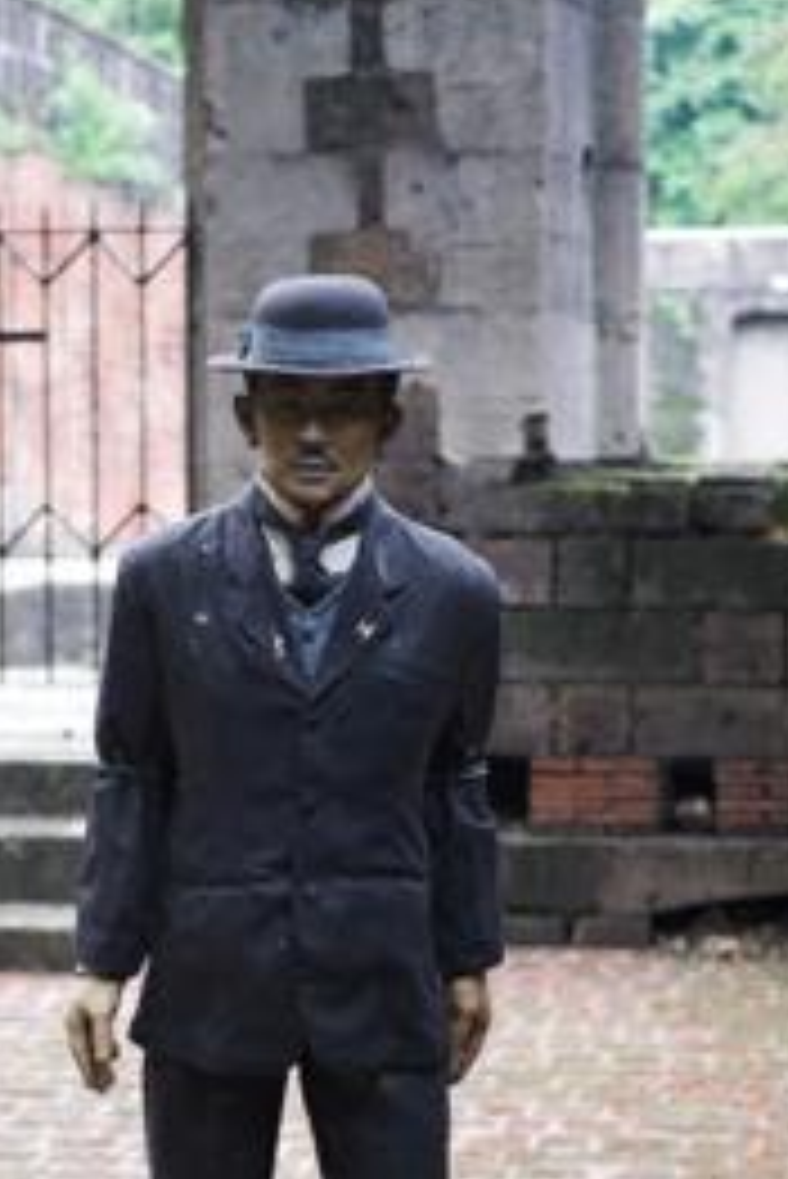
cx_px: 315
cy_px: 900
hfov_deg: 14.1
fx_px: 3180
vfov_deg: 20.8
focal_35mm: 97
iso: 160
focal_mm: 35
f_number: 2
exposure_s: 1/210
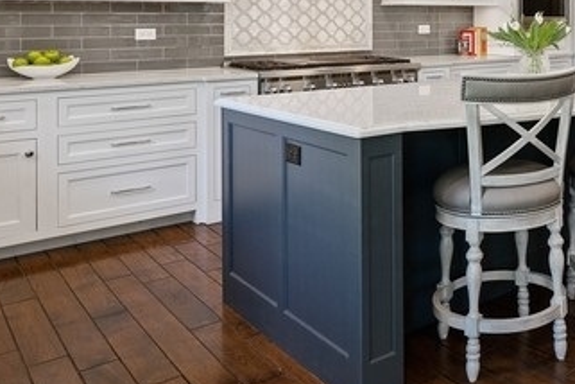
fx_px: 671
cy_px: 27
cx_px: 553
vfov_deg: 30.3
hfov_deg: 41.4
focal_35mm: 42
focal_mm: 15
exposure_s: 1/5
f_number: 8
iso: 400
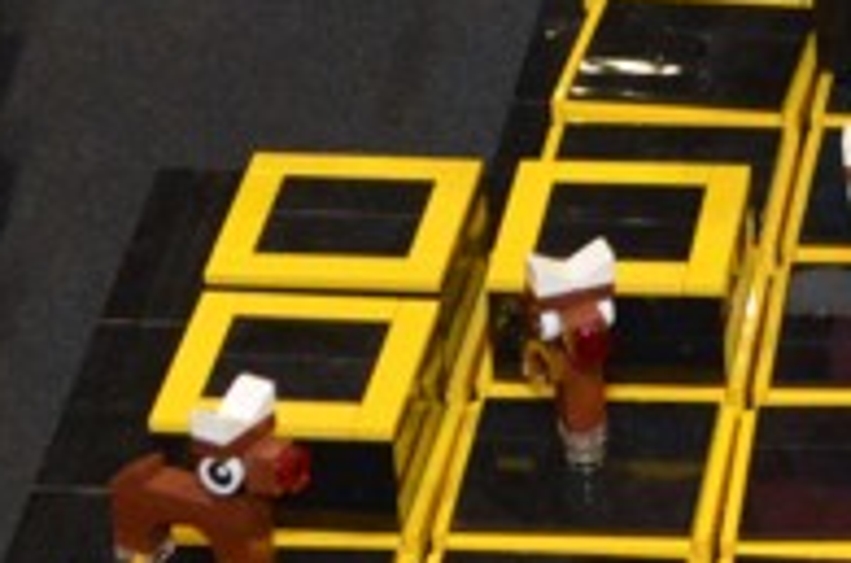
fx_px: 6155
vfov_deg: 5.2
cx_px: 1183
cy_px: 109
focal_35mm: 261
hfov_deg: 7.8
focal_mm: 34
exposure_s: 1/60
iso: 3200
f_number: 5
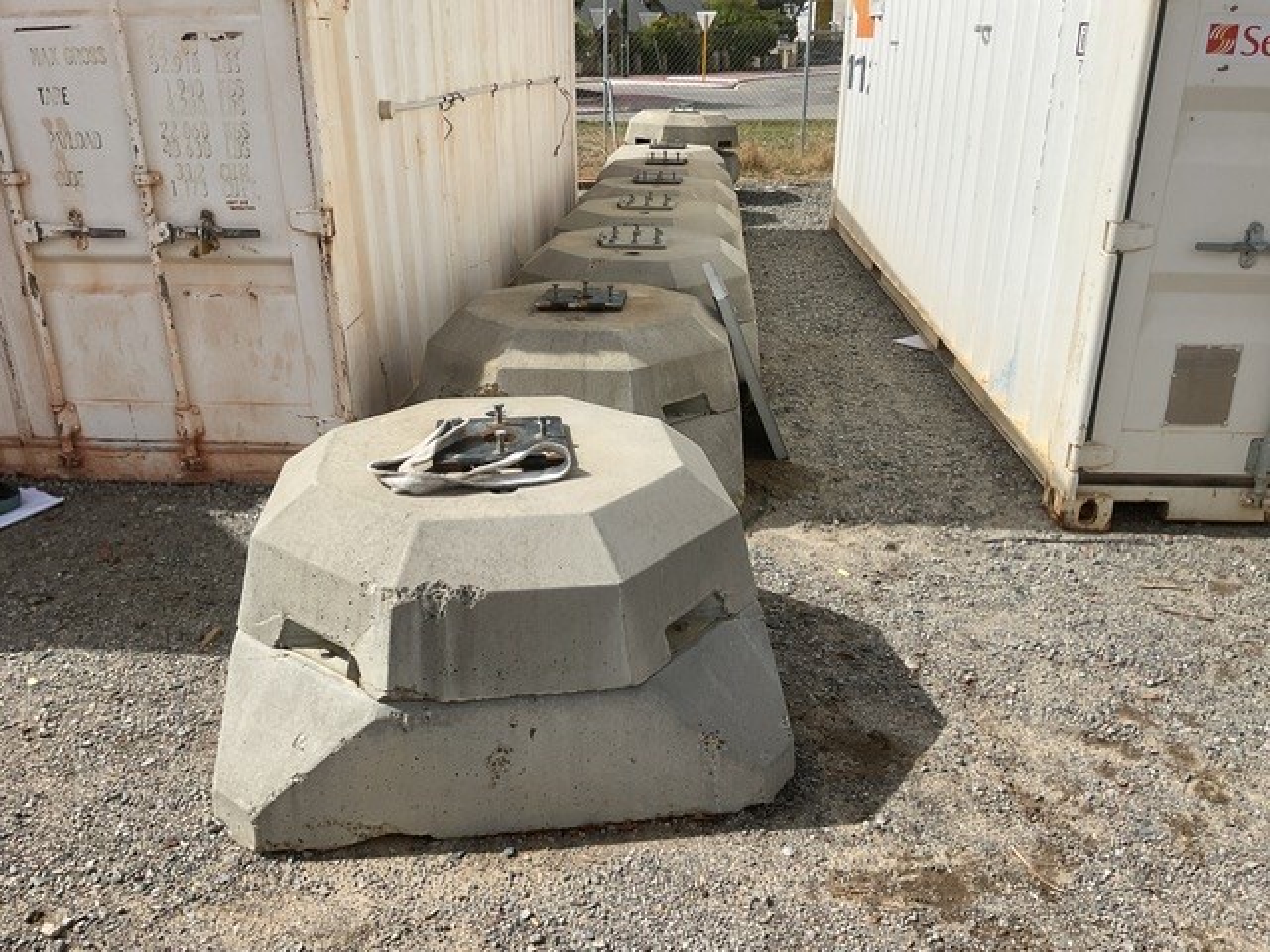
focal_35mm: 29
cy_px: 476
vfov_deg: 48.2
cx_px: 635
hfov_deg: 61.7
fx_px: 1064
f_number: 1.8
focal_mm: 3
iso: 16
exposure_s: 1/3322
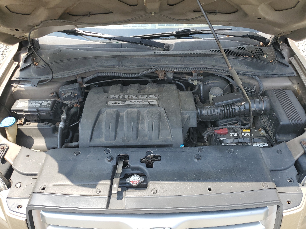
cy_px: 114
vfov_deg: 53.1
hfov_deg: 67.3
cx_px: 153
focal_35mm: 26
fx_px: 230
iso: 50
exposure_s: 1/769
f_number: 1.5
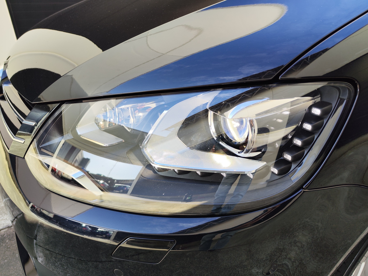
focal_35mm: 23
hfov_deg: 73.9
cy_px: 138
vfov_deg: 58.9
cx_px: 184
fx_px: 245
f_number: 1.69
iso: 50
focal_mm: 7.01
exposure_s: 1/174
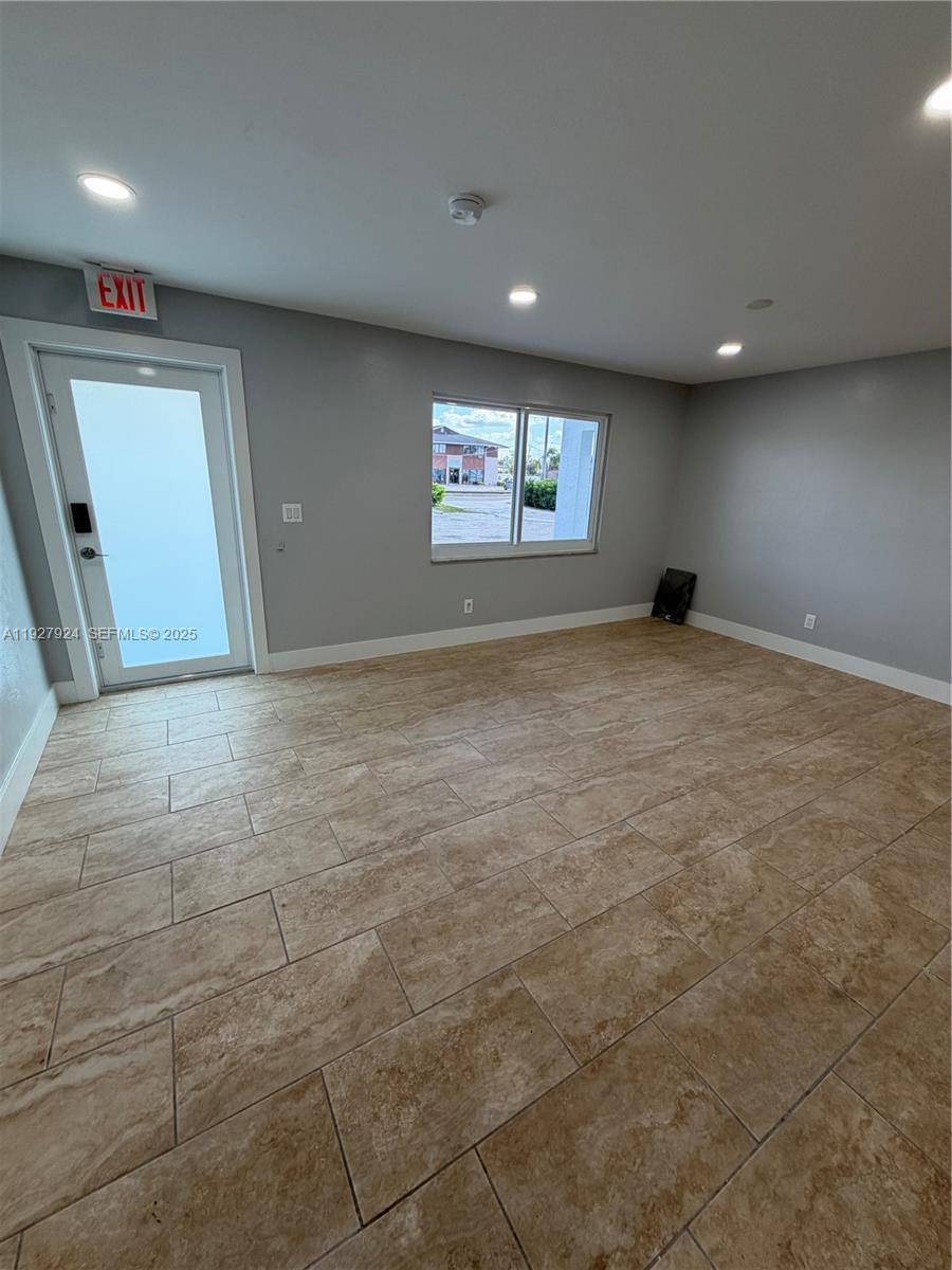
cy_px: 635
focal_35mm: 14
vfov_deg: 102.1
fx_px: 513
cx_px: 476
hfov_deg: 85.7
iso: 80
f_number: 2.2
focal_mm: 2.22
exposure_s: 1/120
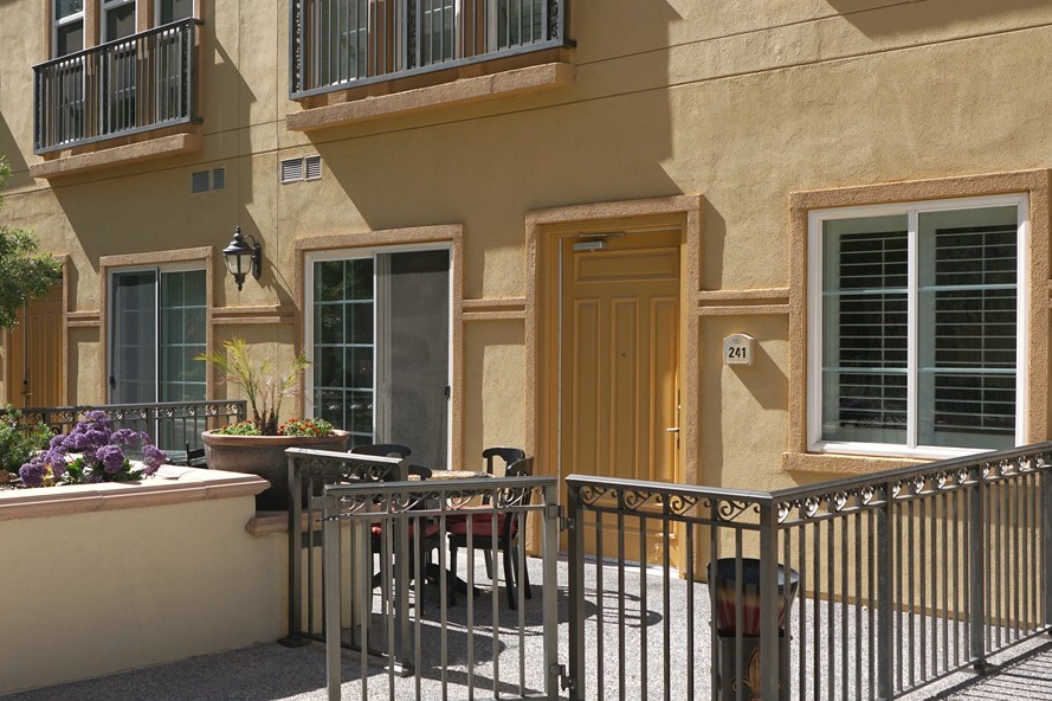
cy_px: 350
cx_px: 460
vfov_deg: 30.5
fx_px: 1285
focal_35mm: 44
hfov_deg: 44.4
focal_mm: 24
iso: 200
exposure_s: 1/1000
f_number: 6.3
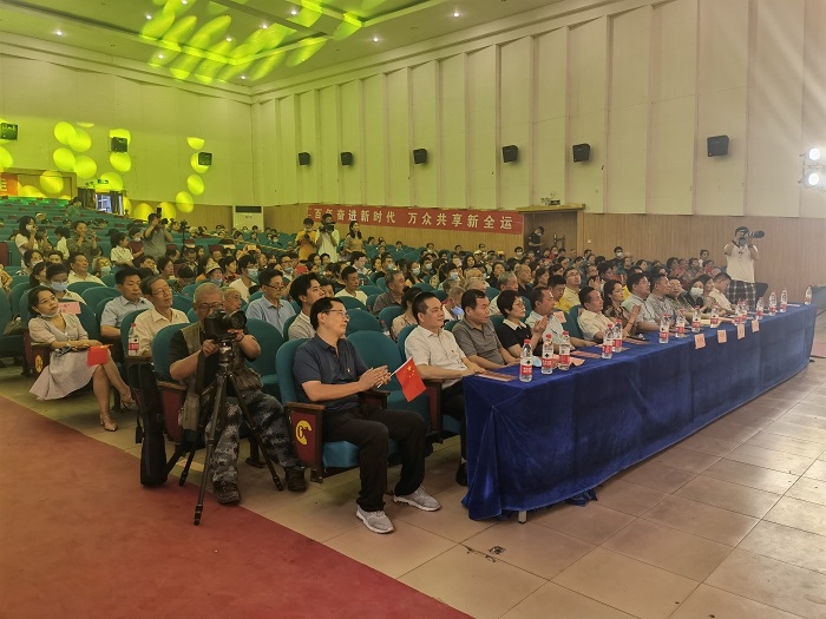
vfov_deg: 48.2
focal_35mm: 29
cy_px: 310
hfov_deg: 61.7
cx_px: 413
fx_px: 692
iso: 125
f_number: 1.9
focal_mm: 6.67
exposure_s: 1/60
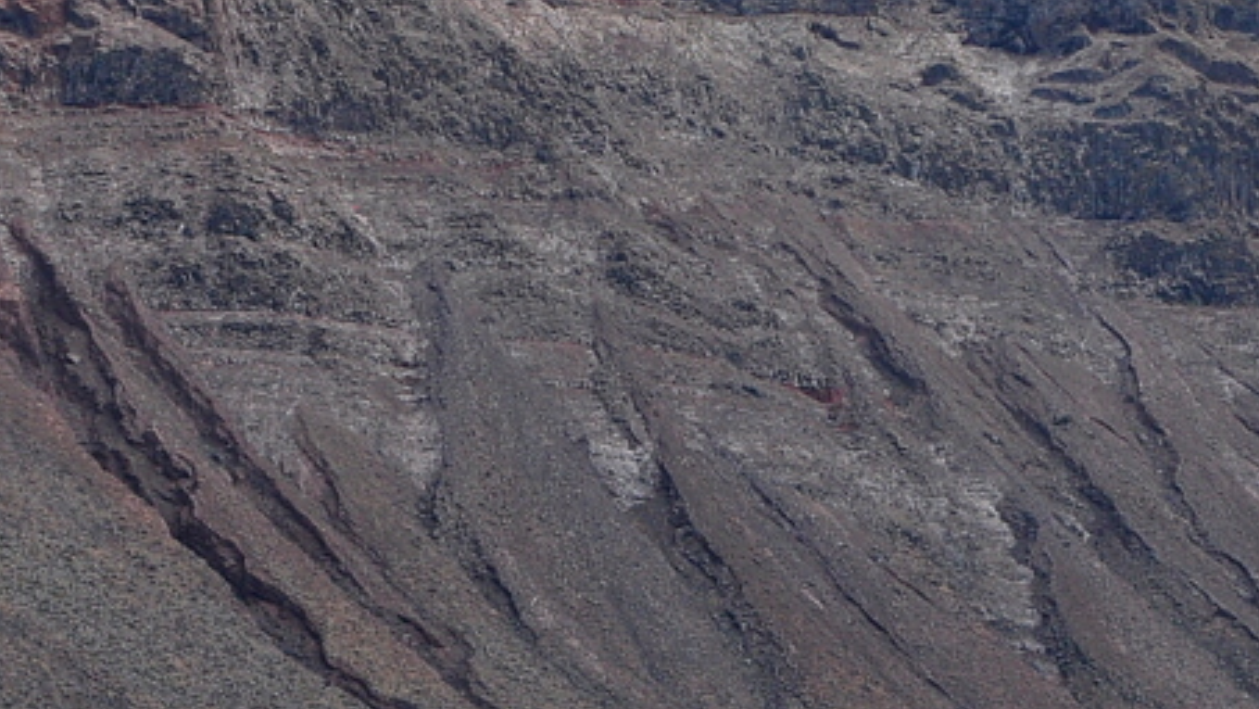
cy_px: 405
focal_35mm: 158
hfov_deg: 13.6
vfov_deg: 7.7
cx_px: 787
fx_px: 5276
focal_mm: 38
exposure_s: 1/400
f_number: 10
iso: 400
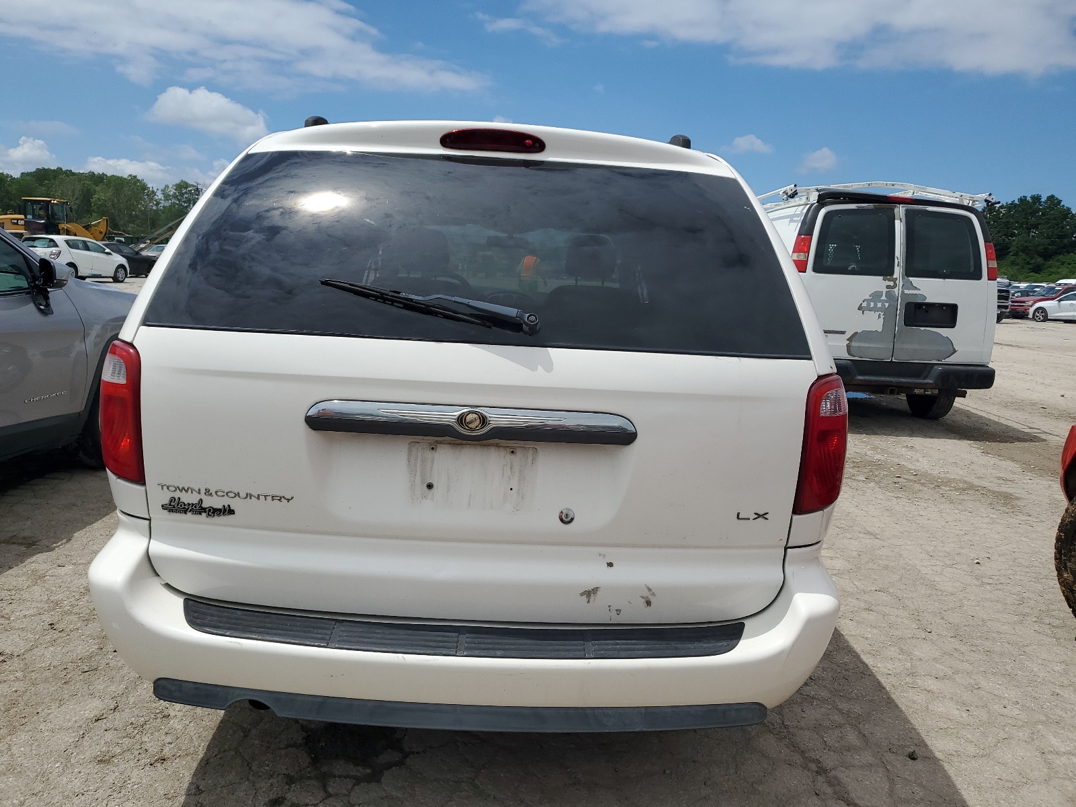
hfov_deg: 67.3
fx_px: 808
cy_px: 404
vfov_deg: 53.1
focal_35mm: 26
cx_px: 538
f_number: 1.5
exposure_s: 1/10000
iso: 50
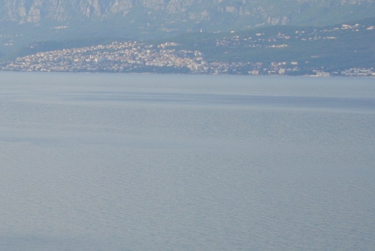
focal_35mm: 220
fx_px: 2297
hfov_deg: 9.2
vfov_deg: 6.2
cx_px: -123
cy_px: 73
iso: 100
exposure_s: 1/250
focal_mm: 55
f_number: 8
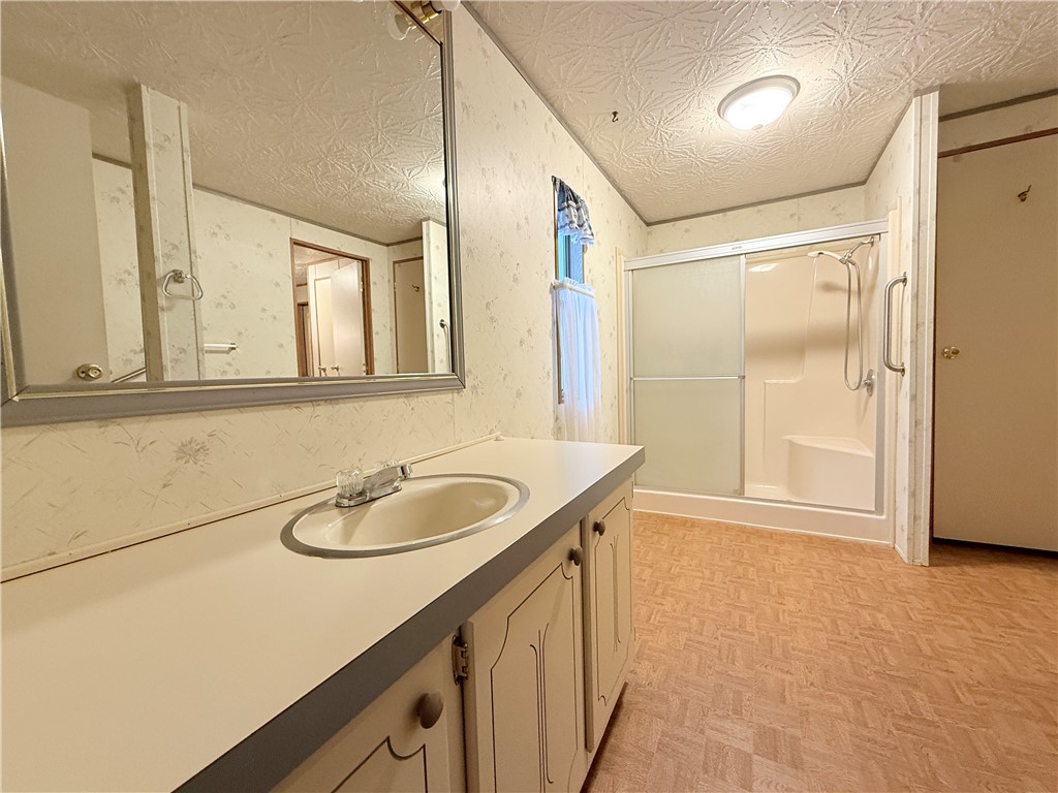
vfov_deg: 85.7
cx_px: 529
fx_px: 428
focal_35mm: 14
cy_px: 396
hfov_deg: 102.1
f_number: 2.2
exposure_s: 1/60
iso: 200
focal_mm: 2.22
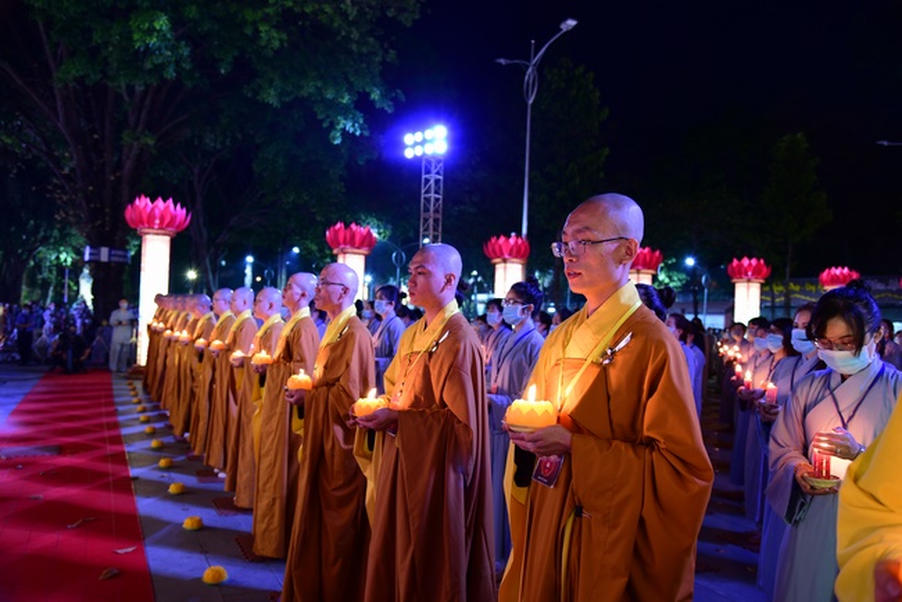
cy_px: 301
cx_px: 451
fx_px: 752
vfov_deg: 43.6
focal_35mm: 30
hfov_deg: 61.9
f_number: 4
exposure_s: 1/10
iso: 1000
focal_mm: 30
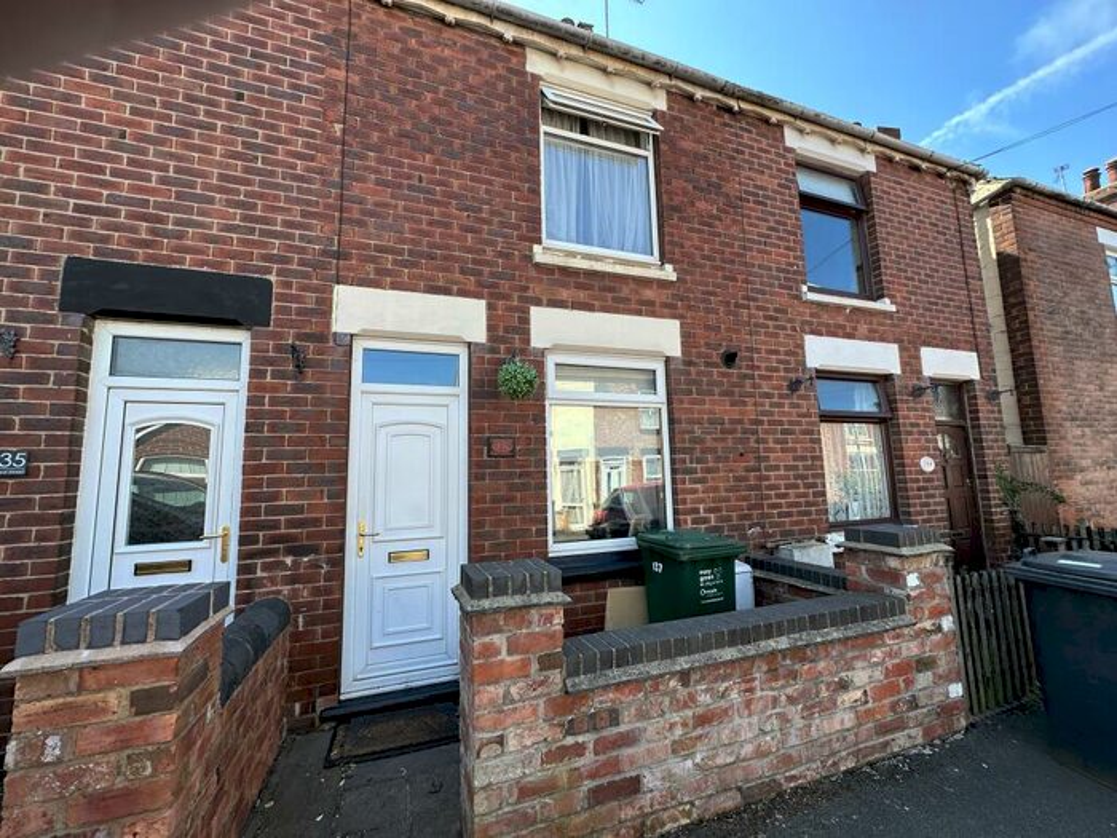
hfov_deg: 102.1
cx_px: 558
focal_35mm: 14
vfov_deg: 85.7
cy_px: 419
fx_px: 452
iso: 40
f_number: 2.2
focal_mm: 2.22
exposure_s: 1/556
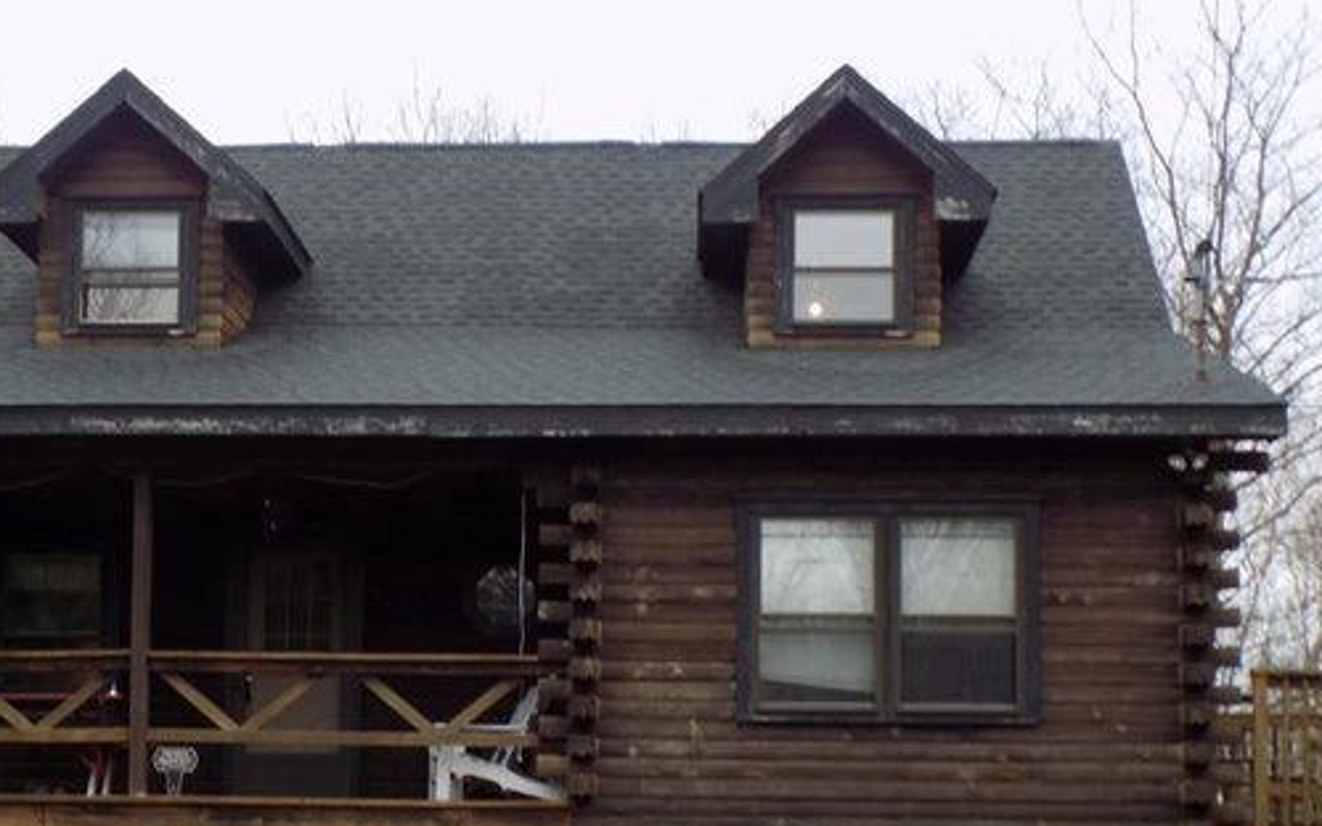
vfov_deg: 19.3
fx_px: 2414
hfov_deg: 30.6
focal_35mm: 67
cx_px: 544
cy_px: 649
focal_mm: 6.6
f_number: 3.5
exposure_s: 1/30
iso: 80
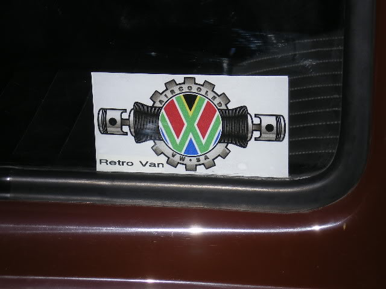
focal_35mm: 114
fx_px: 1271
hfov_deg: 17.3
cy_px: 144
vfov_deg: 13.0
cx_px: 193
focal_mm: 18.9
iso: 64
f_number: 5.9
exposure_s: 1/400
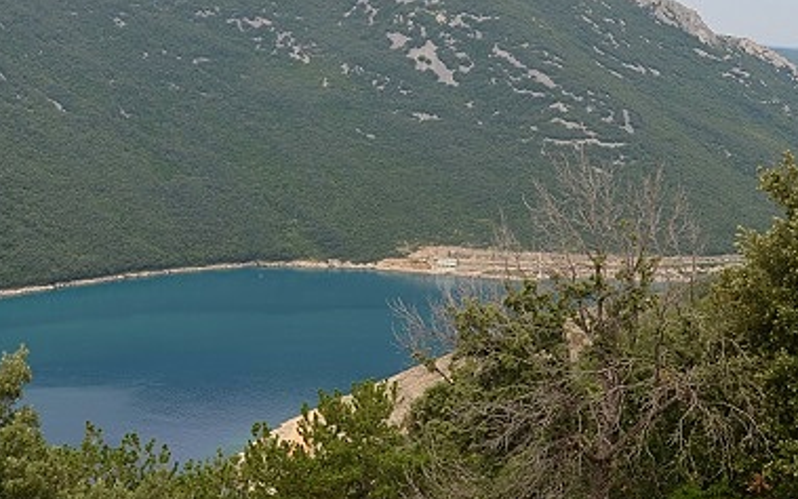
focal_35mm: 58
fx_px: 1262
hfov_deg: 35.1
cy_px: 102
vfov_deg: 22.1
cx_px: 385
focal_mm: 18
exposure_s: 1/250
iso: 140
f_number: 8
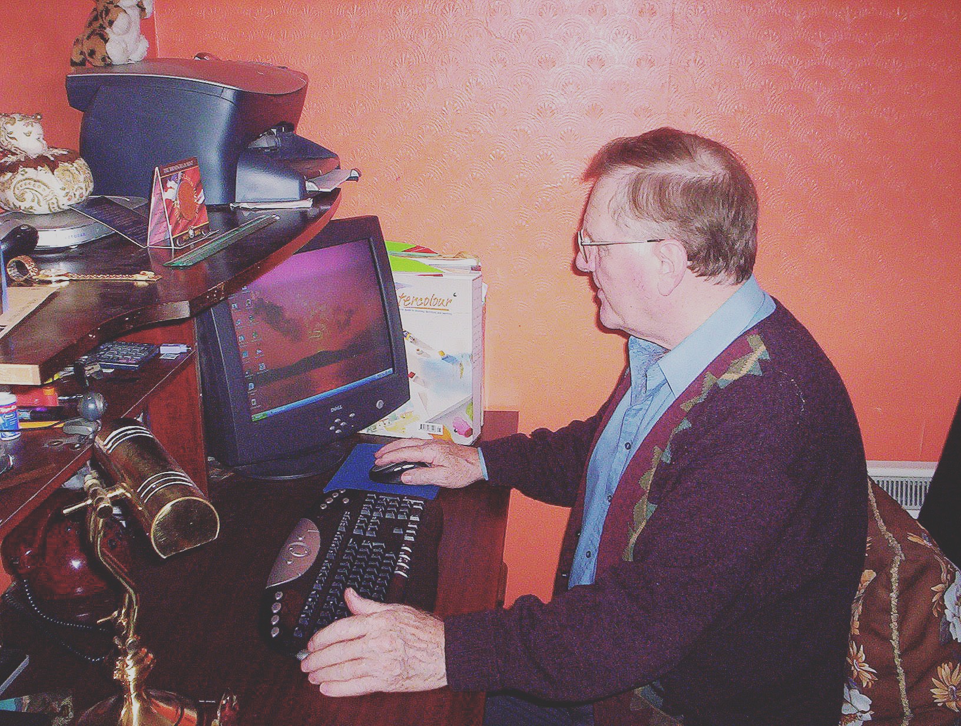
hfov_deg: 48.9
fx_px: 1057
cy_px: 363
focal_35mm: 38
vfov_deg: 37.9
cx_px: 480
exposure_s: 1/60
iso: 140
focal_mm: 4.99
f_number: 4.5
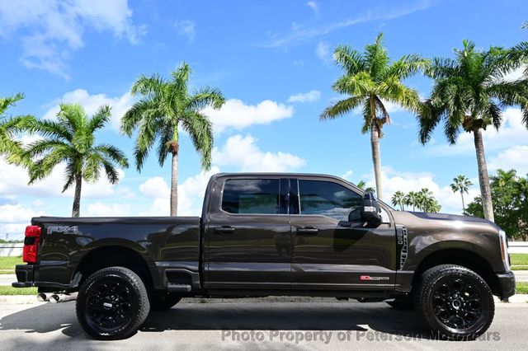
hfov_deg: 73.8
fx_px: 352
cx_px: 264
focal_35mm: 24
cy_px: 176
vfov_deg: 53.1
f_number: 7.1
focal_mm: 16
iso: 100
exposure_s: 1/200
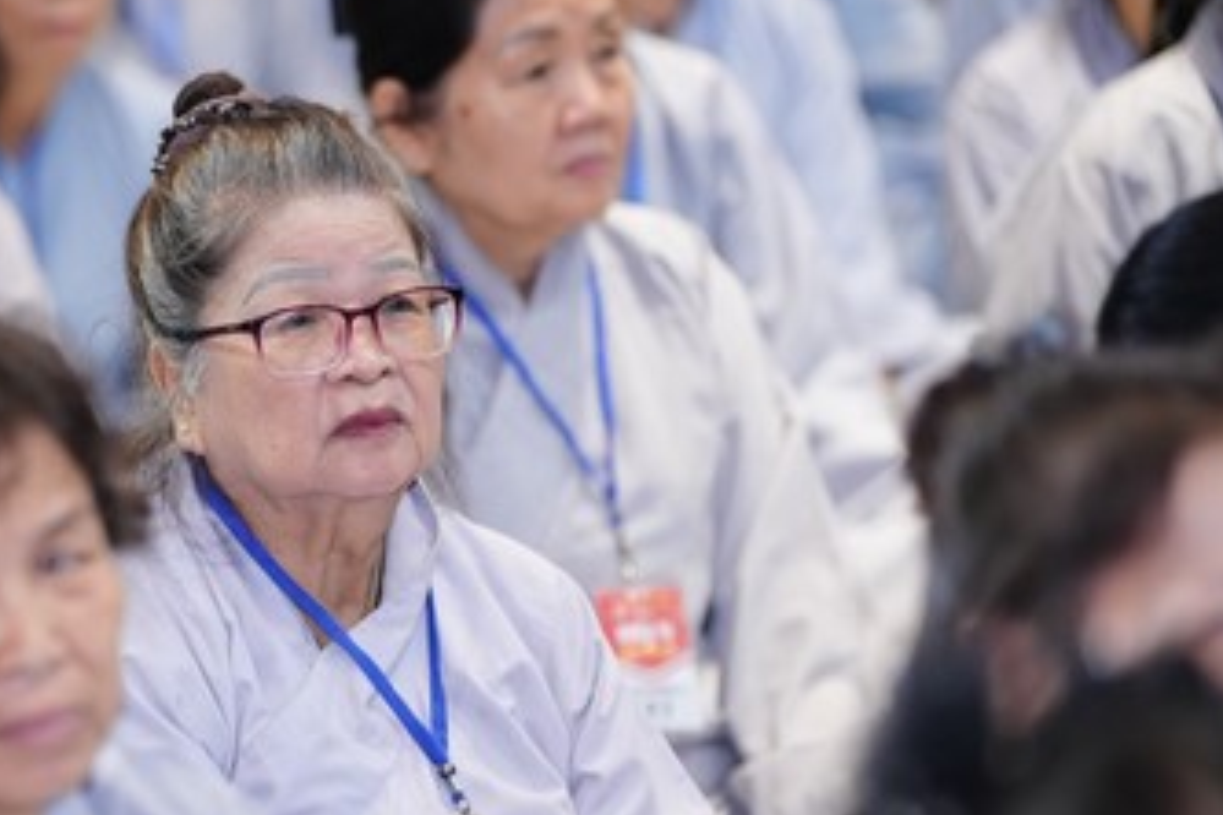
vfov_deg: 4.7
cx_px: 228
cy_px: 560
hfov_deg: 7.0
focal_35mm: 293
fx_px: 9953
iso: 1600
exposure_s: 1/125
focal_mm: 150
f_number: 2.8
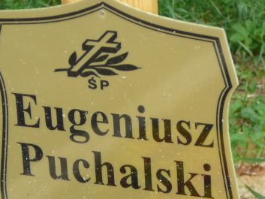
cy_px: 146
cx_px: 103
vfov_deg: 7.3
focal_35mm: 203
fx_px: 1555
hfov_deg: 9.7
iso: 80
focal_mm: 16.6
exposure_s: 1/250
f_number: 3.9
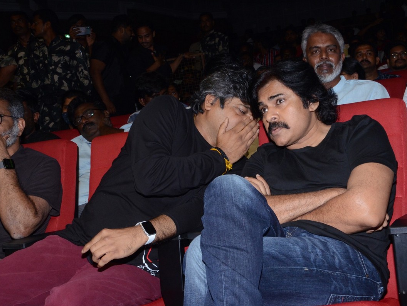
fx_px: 658
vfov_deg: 26.1
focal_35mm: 56
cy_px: 153
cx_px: 217
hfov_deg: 34.3
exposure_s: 1/125
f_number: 14
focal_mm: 34
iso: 1250
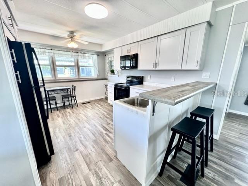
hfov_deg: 106.2
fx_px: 93
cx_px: 124
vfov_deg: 89.9
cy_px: 93
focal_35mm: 13
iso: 100
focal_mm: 1.57
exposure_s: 1/122
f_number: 1.8
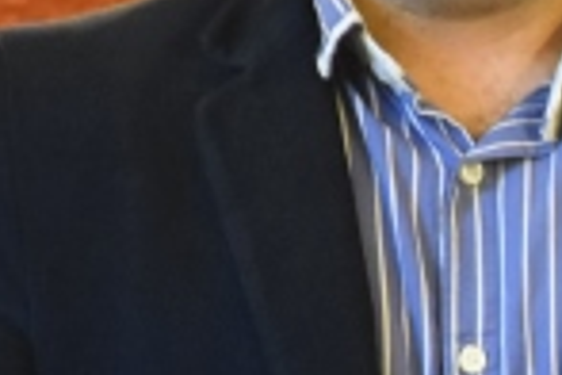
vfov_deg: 1.2
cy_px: 316
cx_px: 910
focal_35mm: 1171
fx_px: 18279
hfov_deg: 1.8
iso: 3200
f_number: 5.6
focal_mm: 112
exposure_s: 1/15
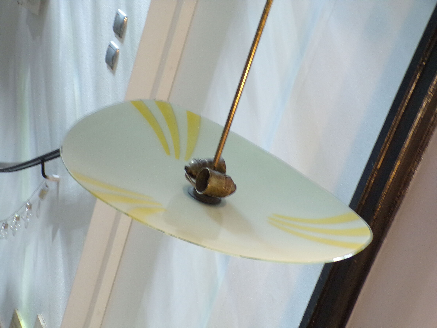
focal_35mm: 56
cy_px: 164
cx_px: 218
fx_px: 707
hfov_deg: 34.3
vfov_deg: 26.1
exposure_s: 1/17
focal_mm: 10.1
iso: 252
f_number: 3.7
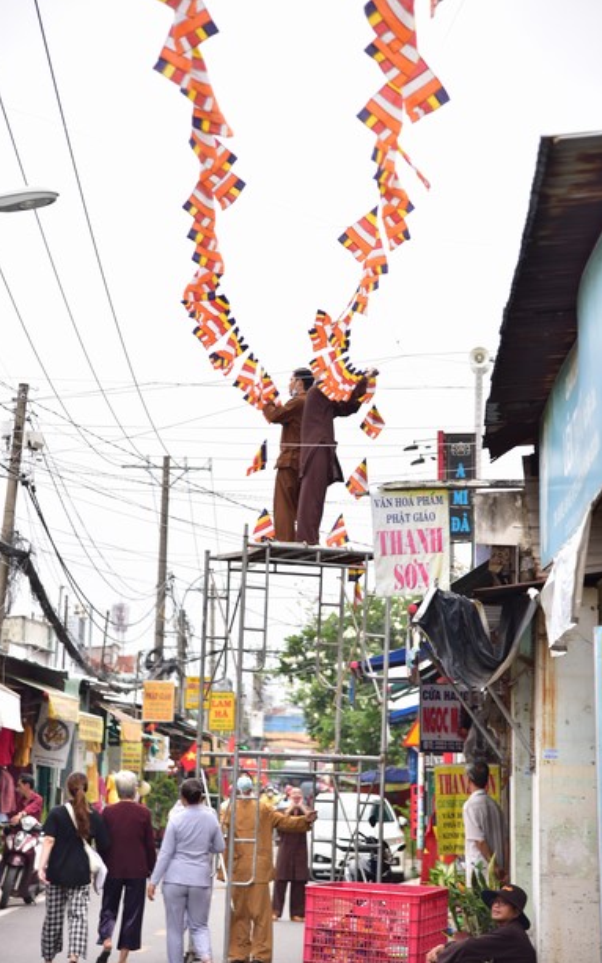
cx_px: 280
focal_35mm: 106
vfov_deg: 19.6
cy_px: 484
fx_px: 2783
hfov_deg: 12.3
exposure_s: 1/125
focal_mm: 98
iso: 200
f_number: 4
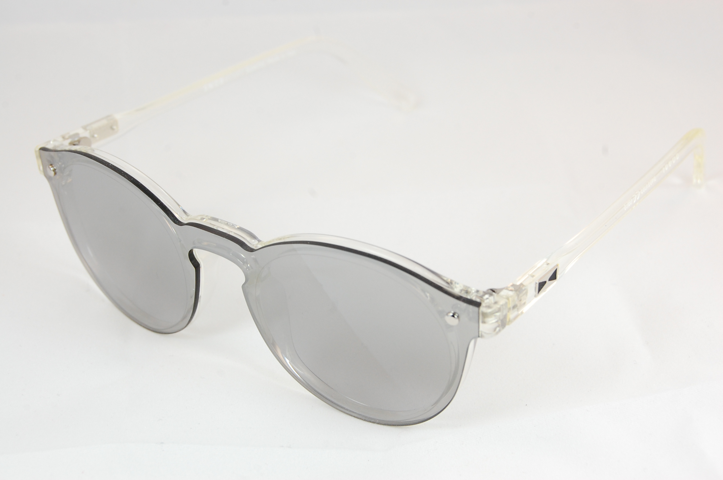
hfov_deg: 29.3
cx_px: 362
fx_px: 1383
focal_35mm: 69
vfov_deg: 19.7
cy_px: 240
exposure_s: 1/320
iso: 800
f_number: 10
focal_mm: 46
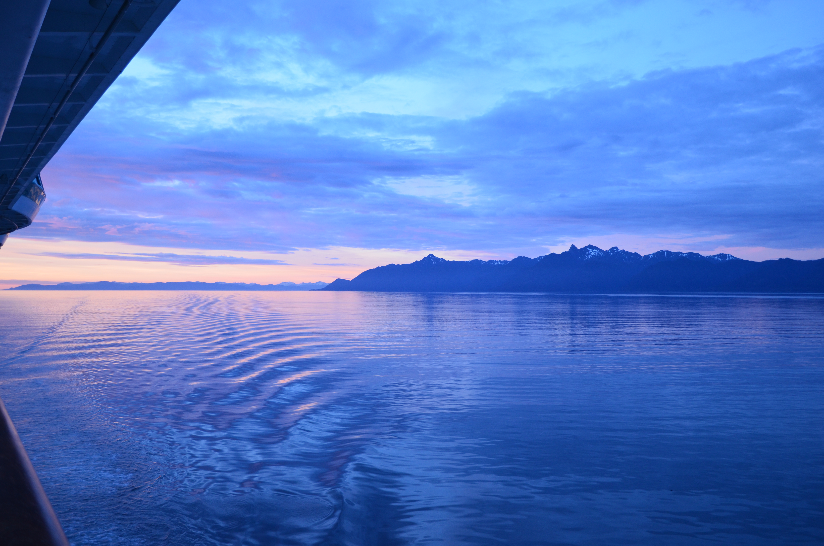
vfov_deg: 39.8
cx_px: 412
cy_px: 273
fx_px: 754
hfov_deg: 57.3
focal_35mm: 33
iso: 400
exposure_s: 1/60
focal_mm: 22
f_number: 4
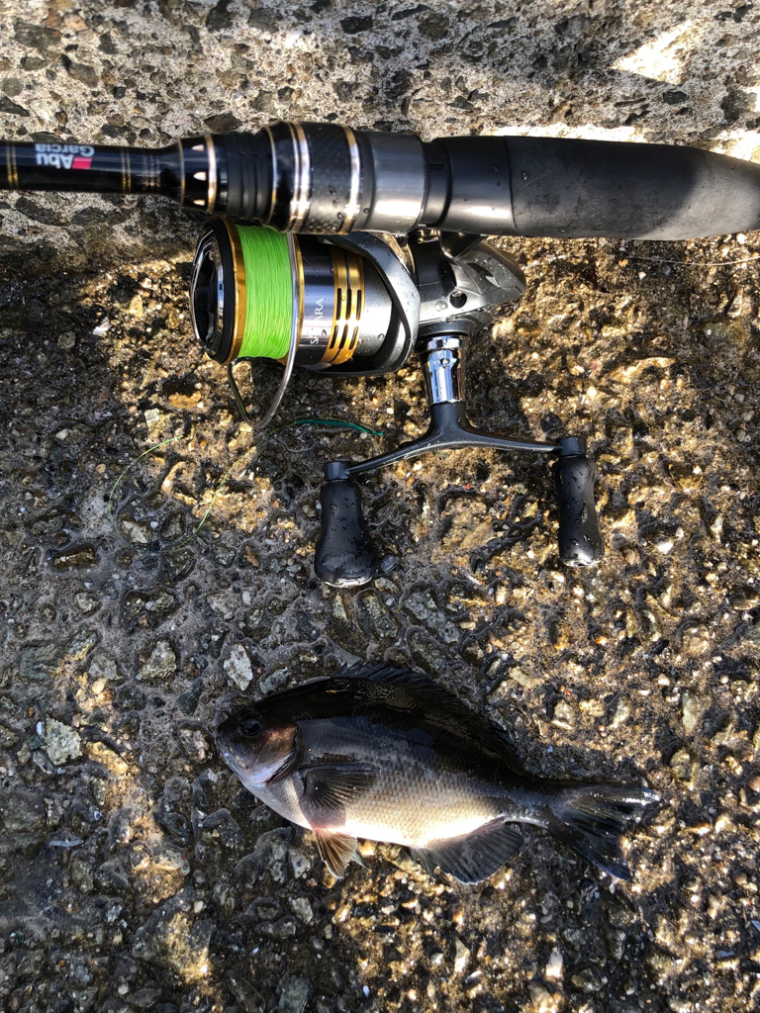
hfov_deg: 49.7
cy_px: 506
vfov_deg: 63.4
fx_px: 820
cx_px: 380
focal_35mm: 28
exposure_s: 1/170
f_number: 1.8
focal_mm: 3.99
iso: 20
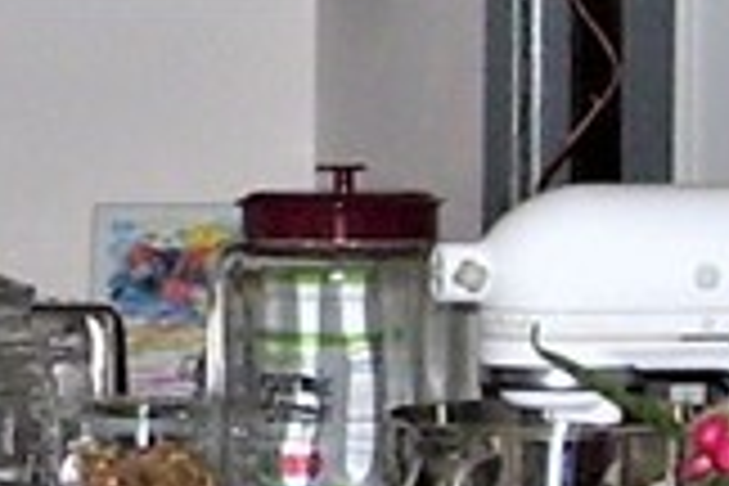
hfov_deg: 8.5
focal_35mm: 236
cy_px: 97
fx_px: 4779
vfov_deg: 5.8
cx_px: -374
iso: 80
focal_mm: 6
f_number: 2.7
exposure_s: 1/60
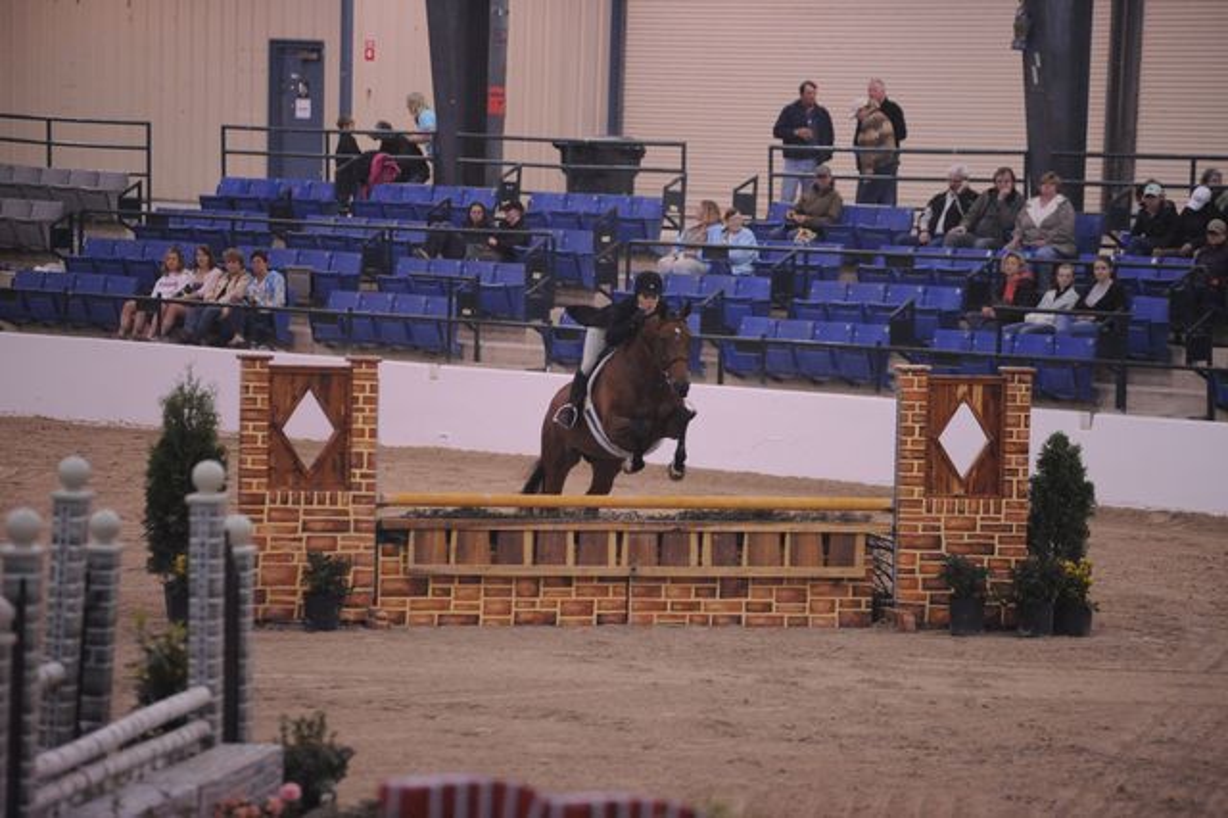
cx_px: 614
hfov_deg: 10.3
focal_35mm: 200
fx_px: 6818
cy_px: 409
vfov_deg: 6.9
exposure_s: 1/400
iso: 5000
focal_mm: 200
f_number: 2.8
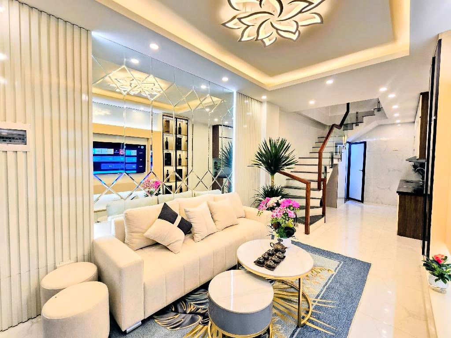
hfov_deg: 106.2
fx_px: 169
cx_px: 226
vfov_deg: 89.9
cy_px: 169
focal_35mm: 13
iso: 80
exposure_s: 1/50
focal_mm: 2.2
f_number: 2.2
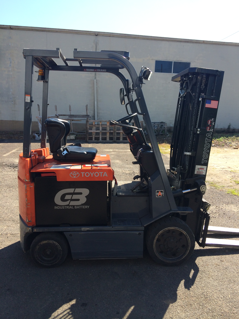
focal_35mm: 30
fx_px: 276
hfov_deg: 46.8
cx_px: 120
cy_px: 160
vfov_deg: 60.0
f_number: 2.2
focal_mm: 4.12
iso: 32
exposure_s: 1/933
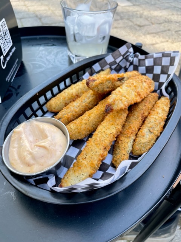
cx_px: 90
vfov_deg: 67.3
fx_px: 181
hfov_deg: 53.1
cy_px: 121
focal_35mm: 26
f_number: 1.6
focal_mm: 4.2
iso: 40
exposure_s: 1/121
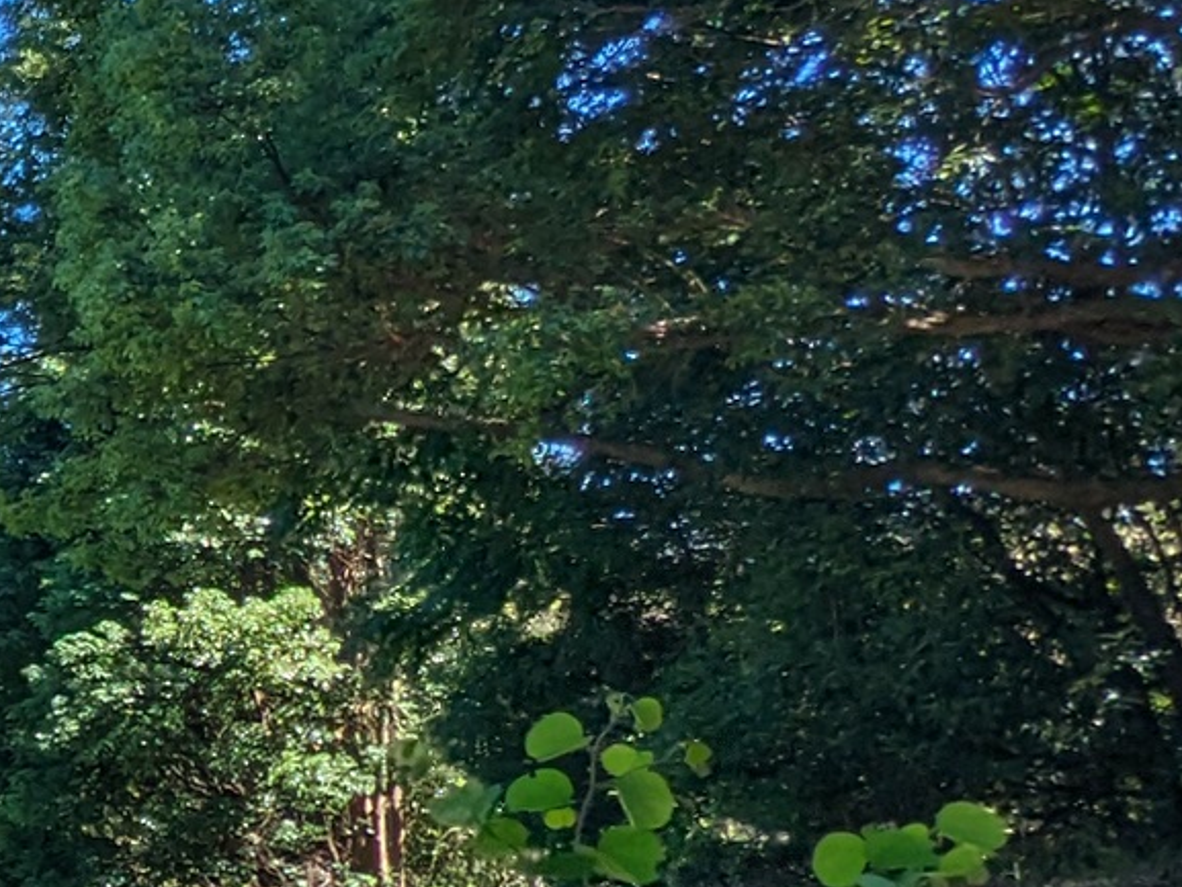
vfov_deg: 20.6
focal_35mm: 71
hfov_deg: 17.2
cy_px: 606
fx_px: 2425
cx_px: -1336
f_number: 2.2
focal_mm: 2.35
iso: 50
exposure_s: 1/1106
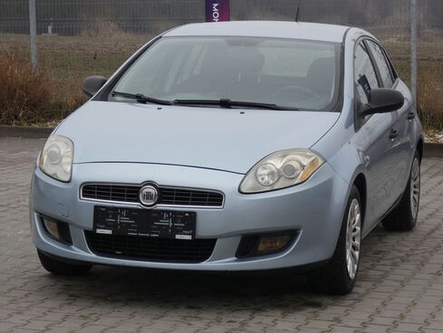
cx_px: 222
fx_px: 1369
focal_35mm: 107
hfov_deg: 18.4
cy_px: 166
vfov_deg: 13.8
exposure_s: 1/125
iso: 80
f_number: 5
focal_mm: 19.2
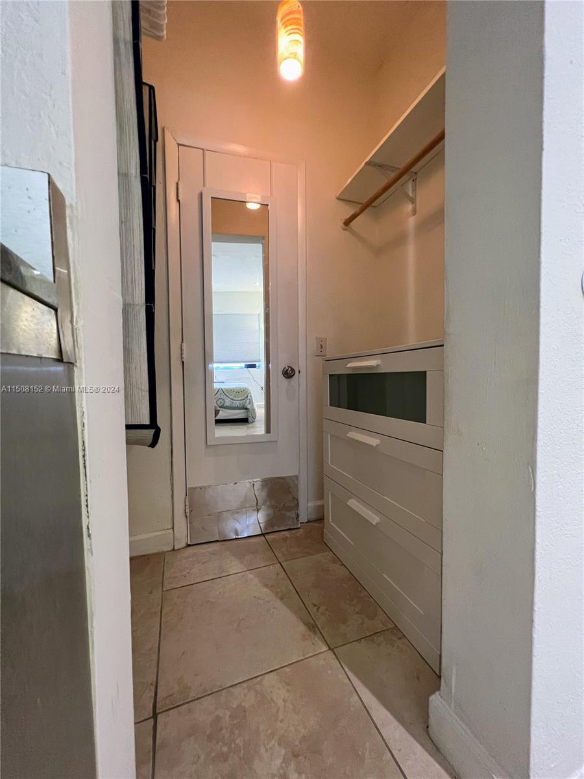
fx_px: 292
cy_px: 390
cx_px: 292
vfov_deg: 106.2
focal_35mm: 13
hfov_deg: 89.9
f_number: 1.8
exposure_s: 1/60
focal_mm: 1.57
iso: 400
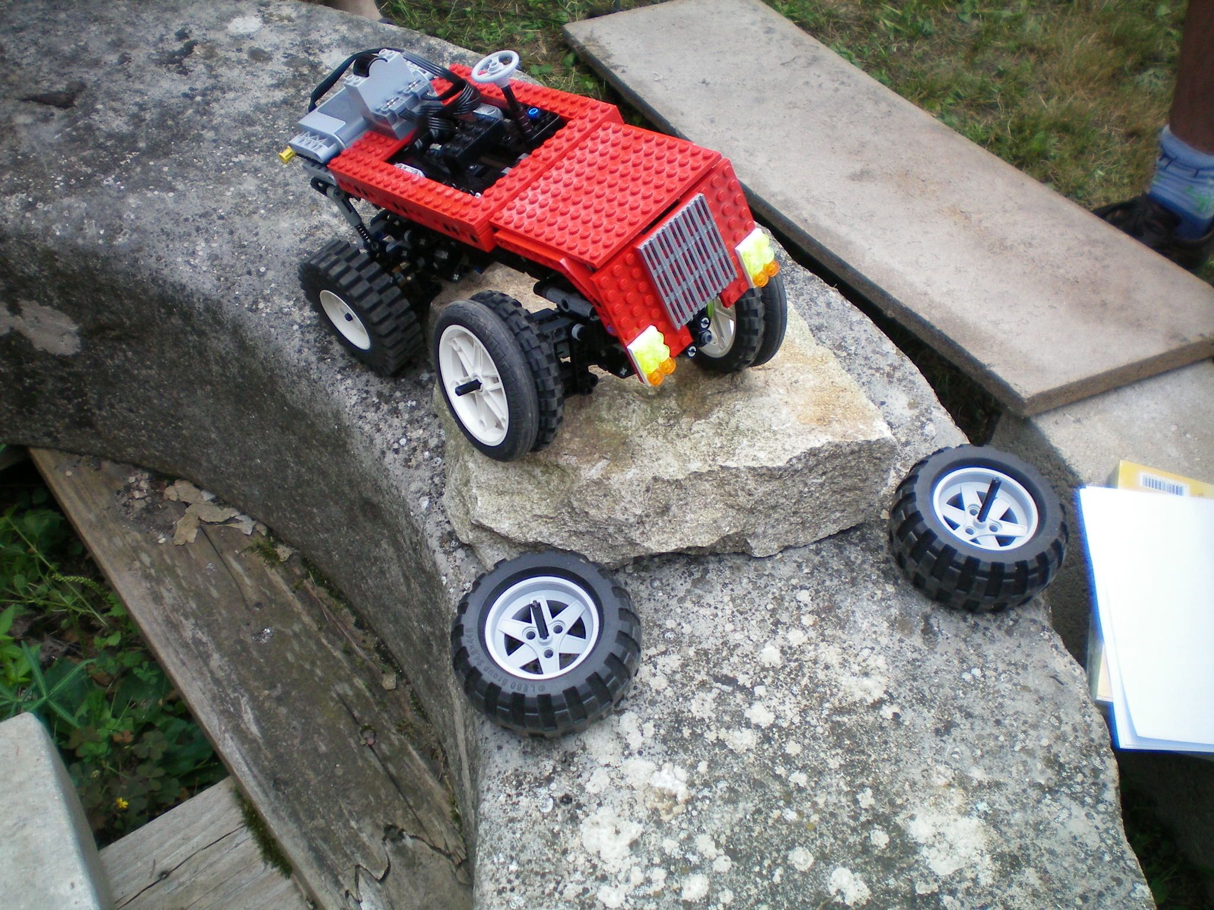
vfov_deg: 37.7
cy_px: 455
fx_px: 1333
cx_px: 607
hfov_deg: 49.0
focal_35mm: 38
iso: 64
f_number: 3.1
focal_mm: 6.3
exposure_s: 1/250
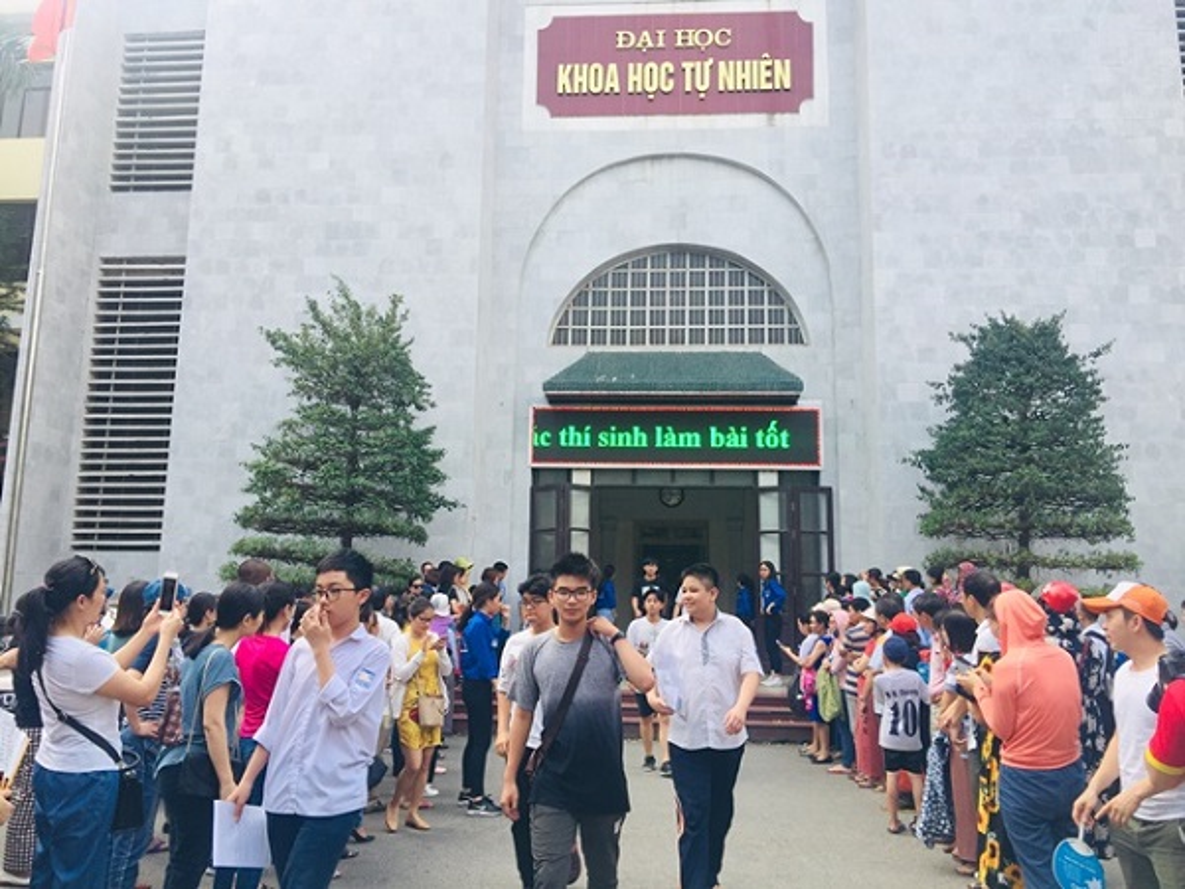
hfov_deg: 61.7
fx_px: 993
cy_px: 444
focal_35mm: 29
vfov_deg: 48.2
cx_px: 592
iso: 32
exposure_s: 1/377
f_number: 2.2
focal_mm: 4.15
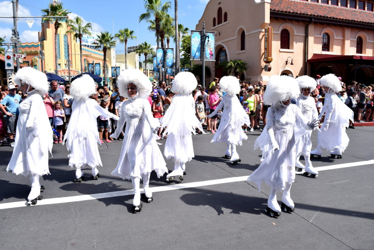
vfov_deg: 47.9
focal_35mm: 27
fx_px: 281
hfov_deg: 67.4
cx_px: 187
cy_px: 125
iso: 100
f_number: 8
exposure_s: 1/250
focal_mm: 18
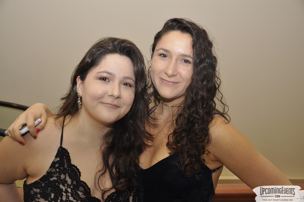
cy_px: 101
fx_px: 405
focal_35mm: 48
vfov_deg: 28.0
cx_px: 152
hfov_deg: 41.2
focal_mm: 32
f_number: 5
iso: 400
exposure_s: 1/60
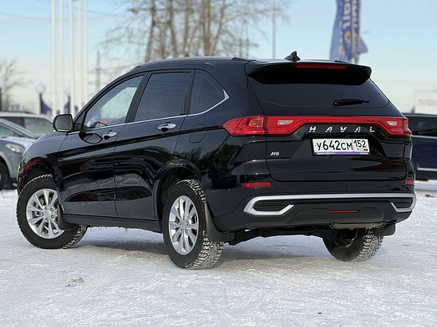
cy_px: 164
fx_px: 1514
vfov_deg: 12.3
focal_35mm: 120
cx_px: 218
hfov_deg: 16.4
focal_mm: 15.66
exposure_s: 1/977
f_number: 2.8
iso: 50
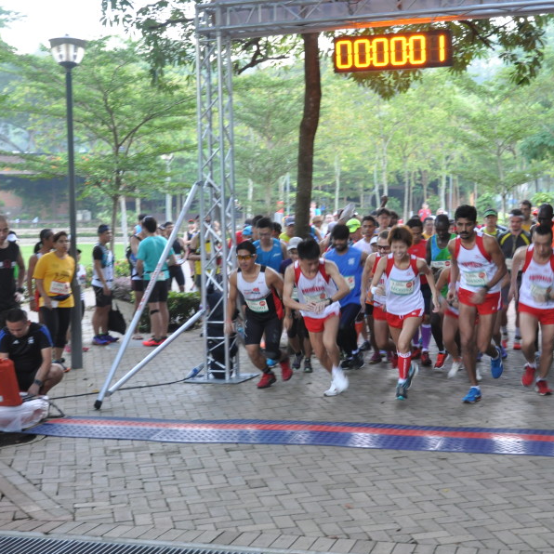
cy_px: 264
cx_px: 364
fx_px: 991
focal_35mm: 55
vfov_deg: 31.2
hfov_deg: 31.0
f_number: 4
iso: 800
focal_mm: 25
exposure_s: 1/30
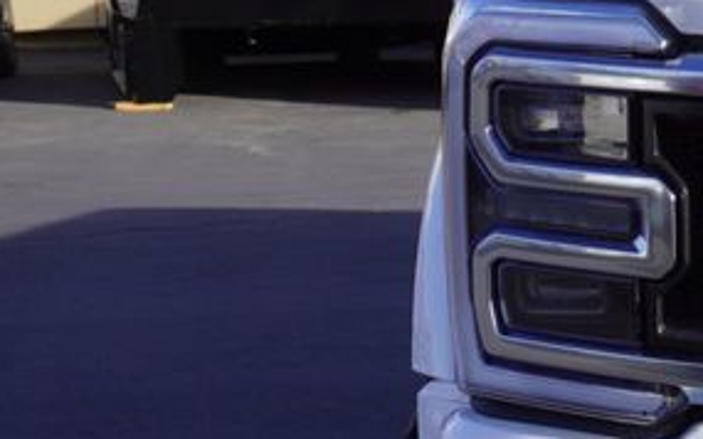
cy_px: 269
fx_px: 2528
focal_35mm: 132
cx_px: 1258
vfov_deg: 9.9
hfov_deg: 14.1
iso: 100
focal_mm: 24
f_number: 10
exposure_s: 1/125
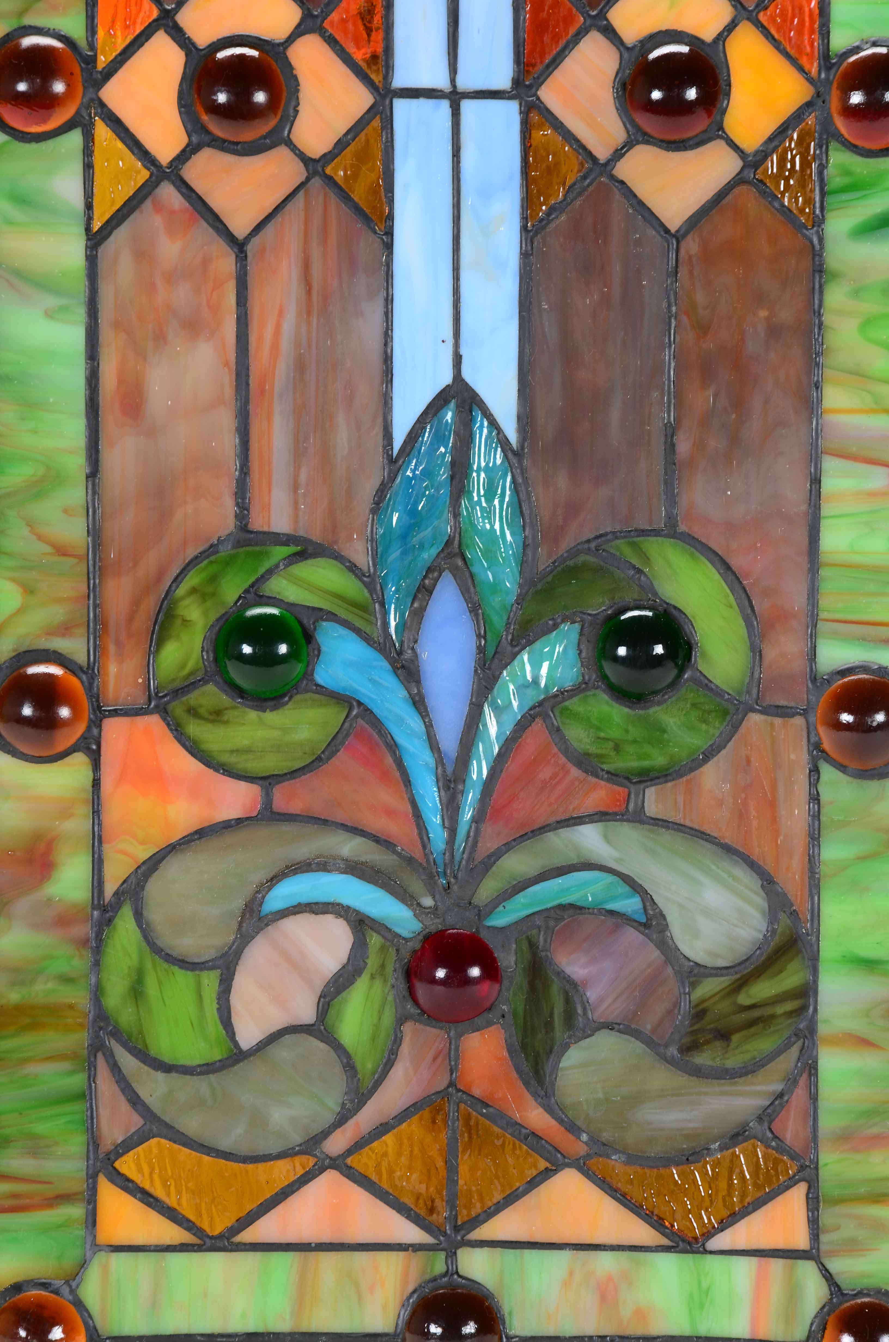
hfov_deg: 9.9
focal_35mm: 138
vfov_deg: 14.9
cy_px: 671
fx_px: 5135
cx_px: 444
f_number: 11
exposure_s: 1/160
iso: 200
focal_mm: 92
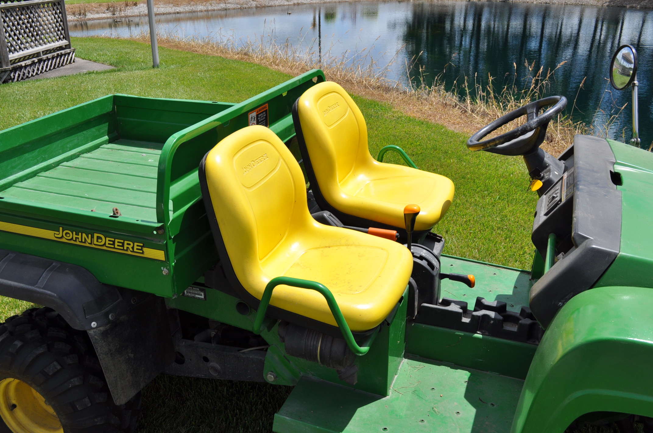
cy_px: 216
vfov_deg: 36.8
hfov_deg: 53.2
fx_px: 652
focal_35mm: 36
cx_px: 326
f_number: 10
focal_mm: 24
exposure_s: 1/400
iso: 200
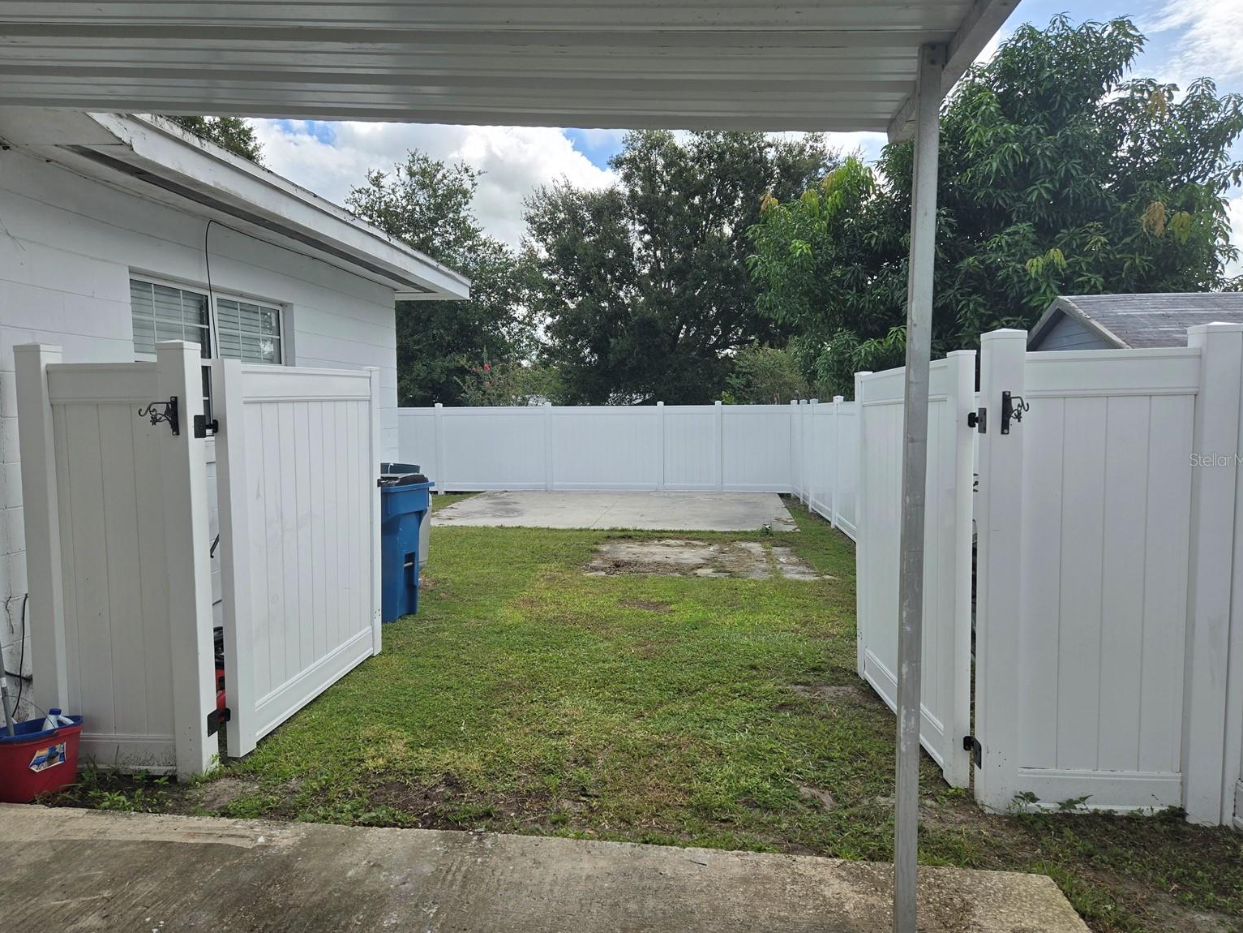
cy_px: 459
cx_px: 617
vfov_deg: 56.8
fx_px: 862
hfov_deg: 71.6
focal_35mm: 24
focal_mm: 5.4
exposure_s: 1/1751
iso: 25
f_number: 1.8
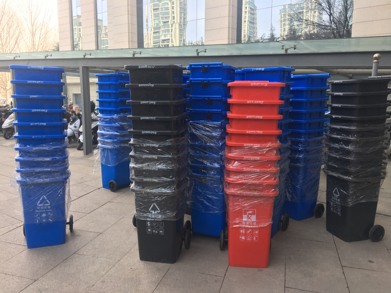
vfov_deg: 48.2
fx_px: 328
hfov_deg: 61.7
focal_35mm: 29
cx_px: 196
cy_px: 146
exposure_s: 1/119
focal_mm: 4.15
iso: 25
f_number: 2.2
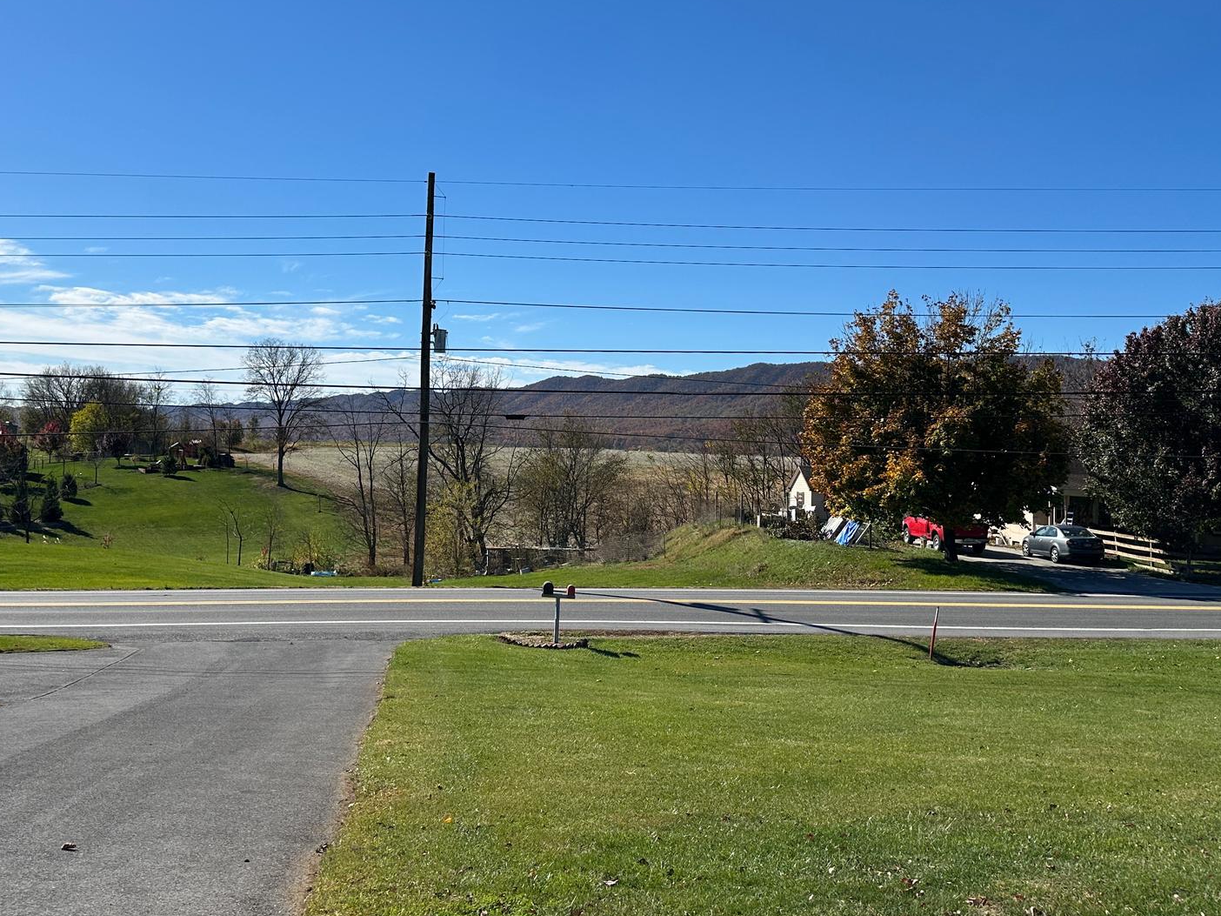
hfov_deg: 52.5
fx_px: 1235
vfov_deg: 40.6
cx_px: 550
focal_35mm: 35
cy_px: 378
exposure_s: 1/5848
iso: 80
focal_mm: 6.86
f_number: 1.78
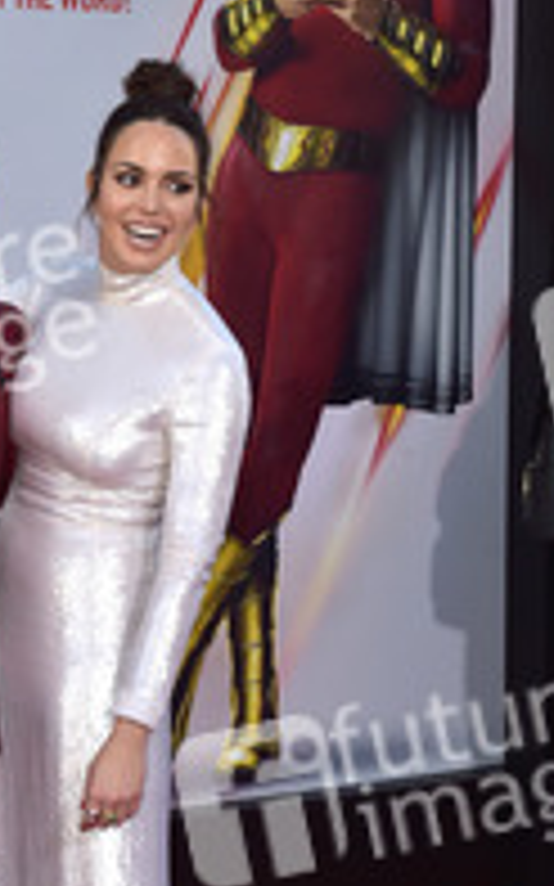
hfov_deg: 11.4
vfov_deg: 18.3
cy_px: 558
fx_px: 2756
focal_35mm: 114
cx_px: -2
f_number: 8
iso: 250
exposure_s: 1/250
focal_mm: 55
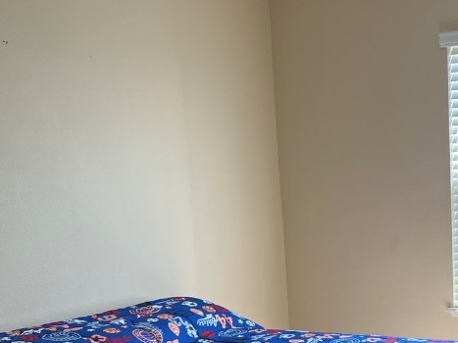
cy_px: 306
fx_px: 754
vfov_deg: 24.9
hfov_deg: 31.2
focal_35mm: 57
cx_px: 462
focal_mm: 5.7
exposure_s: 1/120
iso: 64
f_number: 1.5
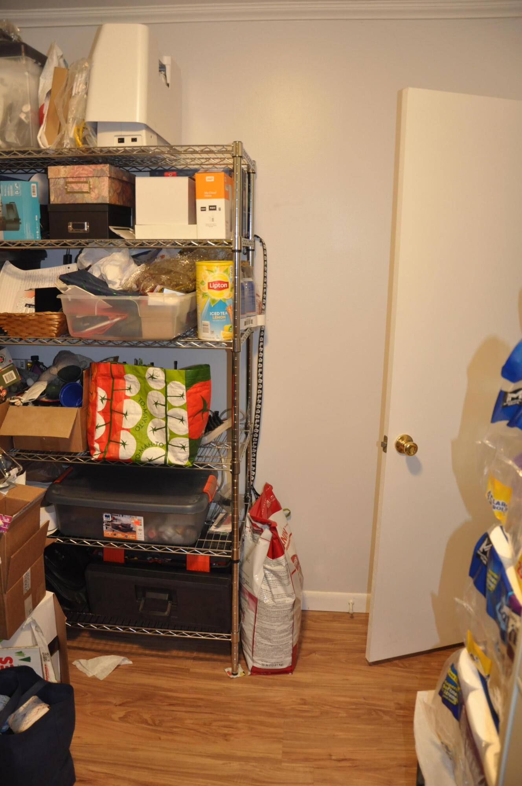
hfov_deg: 47.8
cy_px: 393
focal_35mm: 27
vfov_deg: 67.4
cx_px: 261
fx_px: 589
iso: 800
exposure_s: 1/30
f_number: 3.5
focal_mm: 18
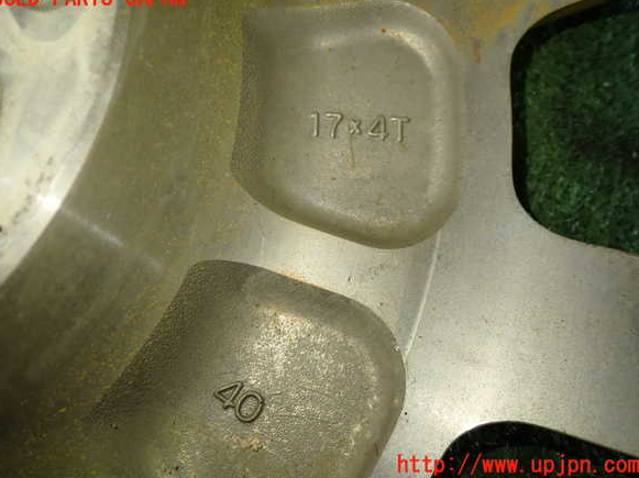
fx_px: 572
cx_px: 316
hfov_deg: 58.4
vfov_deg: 45.4
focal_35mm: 31
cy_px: 232
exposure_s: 1/60
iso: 125
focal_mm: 5.4
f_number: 2.3
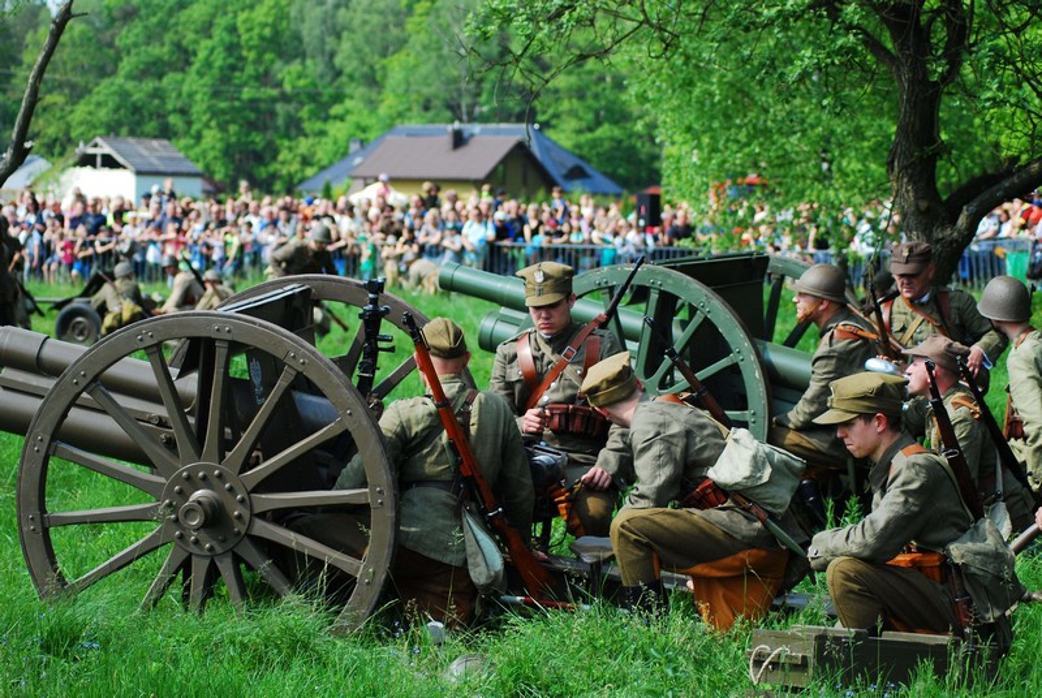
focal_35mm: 105
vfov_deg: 13.1
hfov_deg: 19.4
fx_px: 3044
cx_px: 521
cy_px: 349
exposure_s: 1/1250
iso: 400
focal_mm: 70
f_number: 4.5
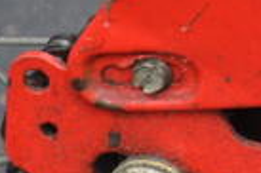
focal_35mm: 1150
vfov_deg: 1.2
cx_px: 941
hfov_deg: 1.8
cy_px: -61
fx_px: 8325
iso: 200
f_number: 6.3
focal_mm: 105
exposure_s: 1/160
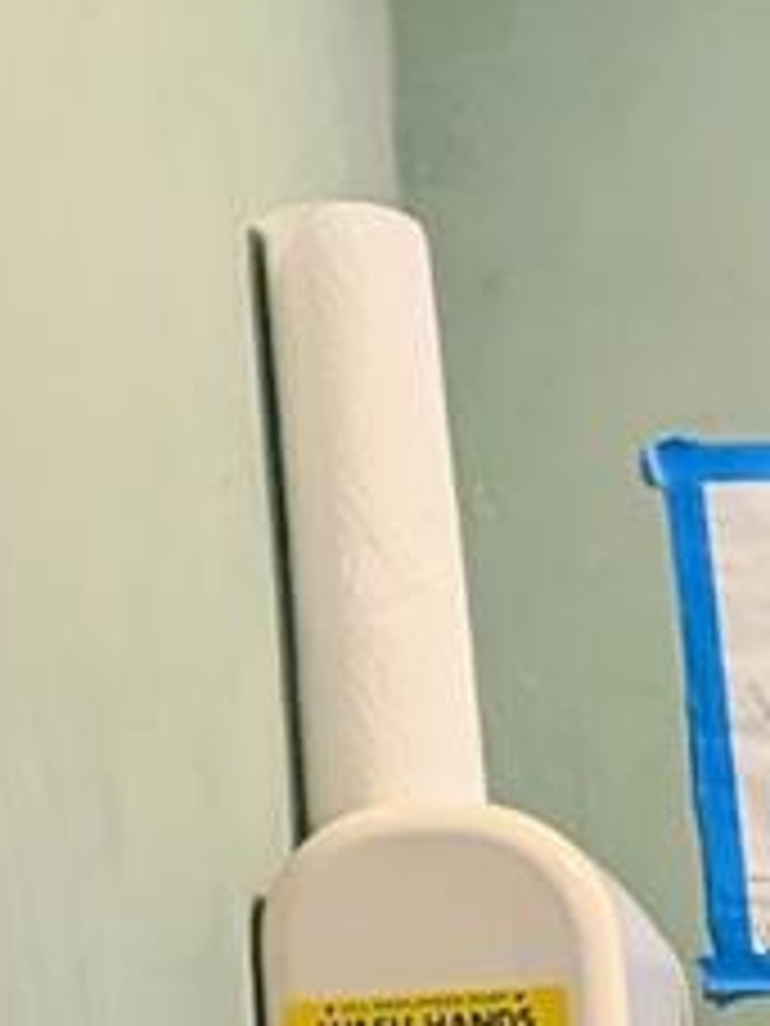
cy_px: 1422
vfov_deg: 21.3
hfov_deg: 16.2
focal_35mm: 81
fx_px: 2402
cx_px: 1250
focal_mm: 2.02
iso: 82
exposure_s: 1/121
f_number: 1.7
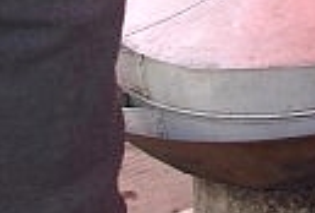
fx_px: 1791
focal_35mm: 204
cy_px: -278
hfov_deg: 9.2
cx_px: 698
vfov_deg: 6.5
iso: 100
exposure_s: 1/90
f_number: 4.8
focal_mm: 22
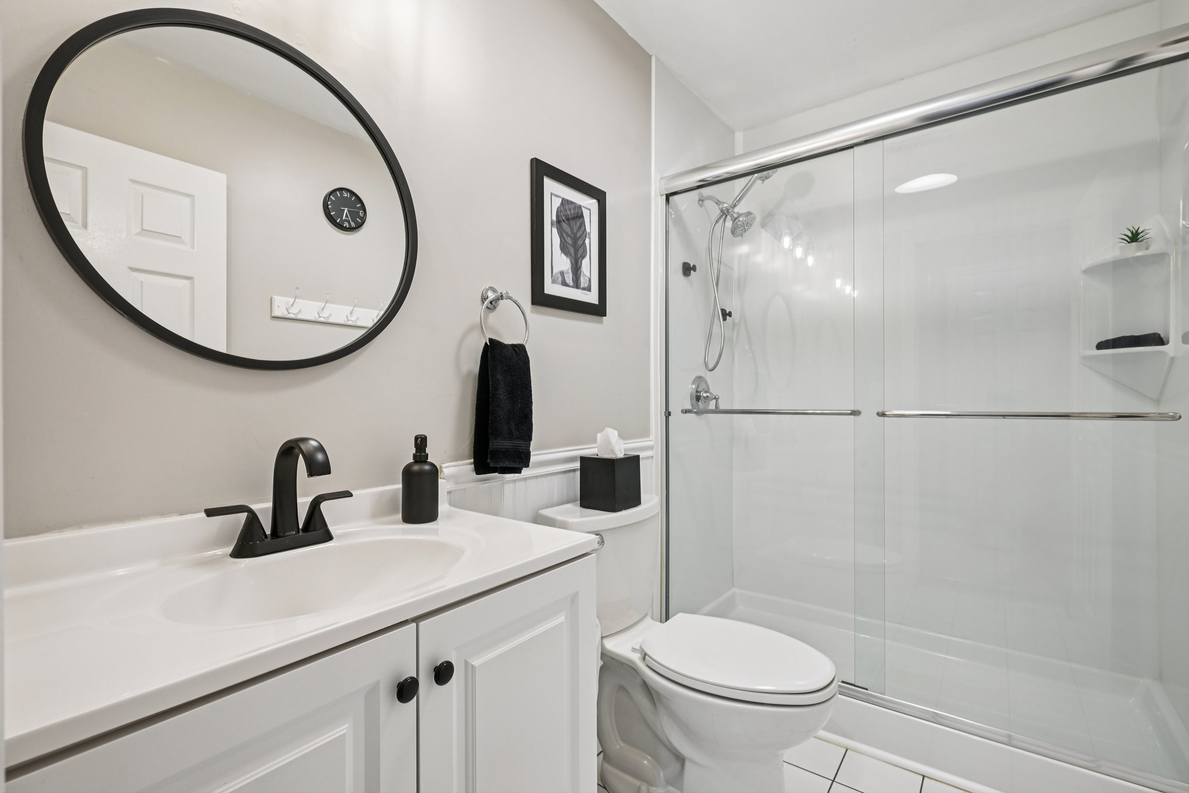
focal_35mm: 16
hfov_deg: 96.7
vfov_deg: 73.7
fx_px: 528
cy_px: 396
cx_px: 594
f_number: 8
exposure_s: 1/30
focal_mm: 16
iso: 400
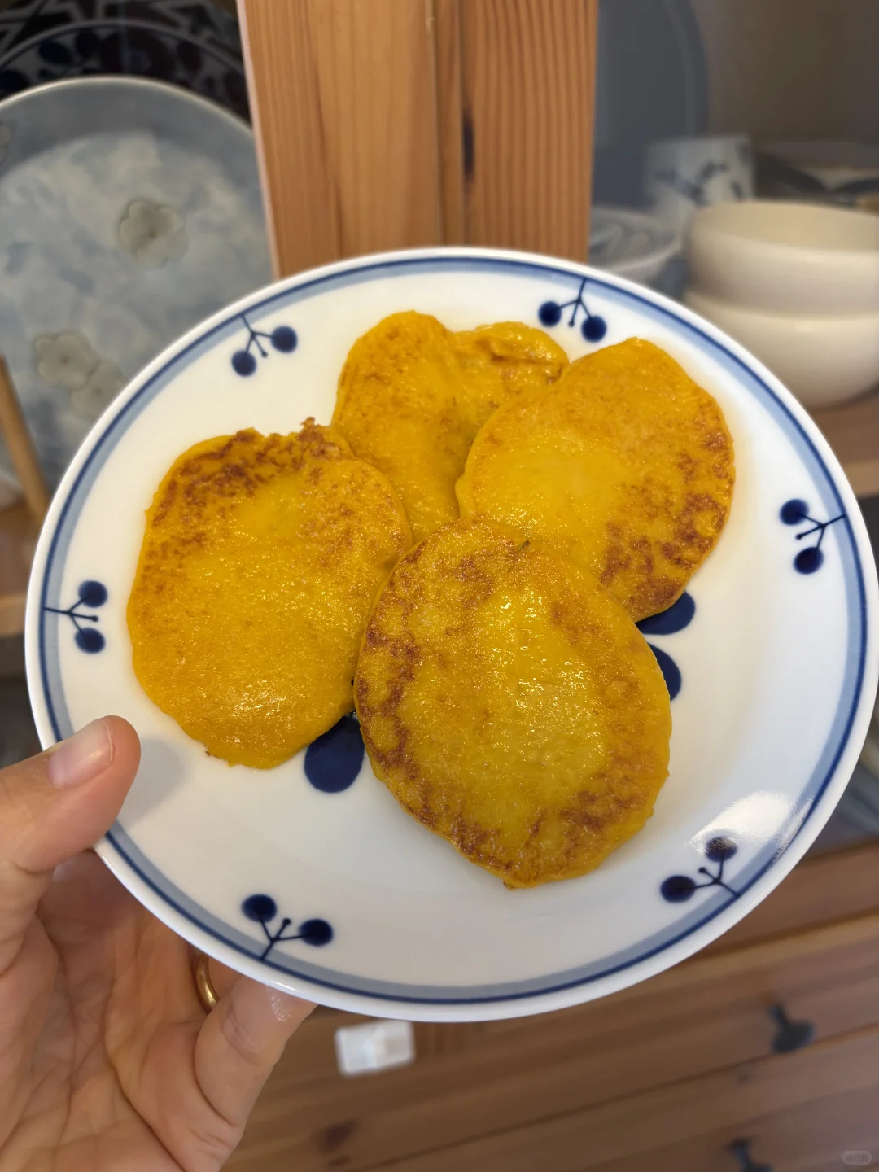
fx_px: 880
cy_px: 586
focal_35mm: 26
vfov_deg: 67.3
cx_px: 440
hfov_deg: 53.1
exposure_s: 1/50
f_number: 1.6
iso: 80
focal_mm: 5.96
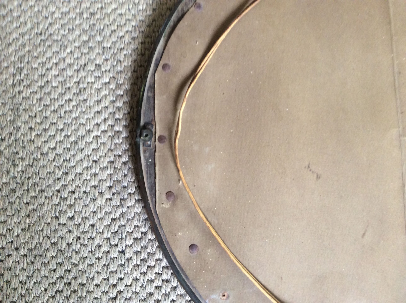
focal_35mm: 32
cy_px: 152
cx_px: 203
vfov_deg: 44.1
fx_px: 375
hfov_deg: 56.9
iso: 125
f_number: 2.4
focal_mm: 3.3
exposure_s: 1/25
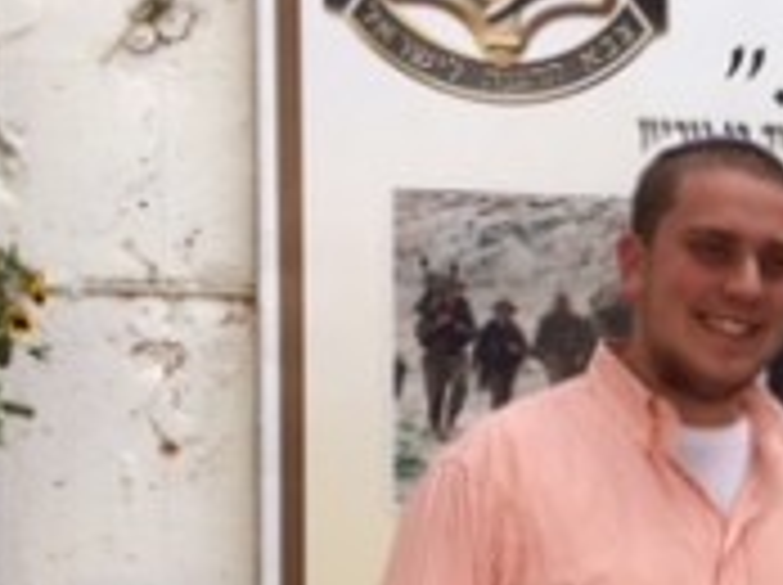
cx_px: 1148
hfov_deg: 16.8
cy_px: 556
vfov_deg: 13.6
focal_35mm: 107
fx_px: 2417
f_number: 2.2
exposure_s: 1/684
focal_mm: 4.12
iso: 32
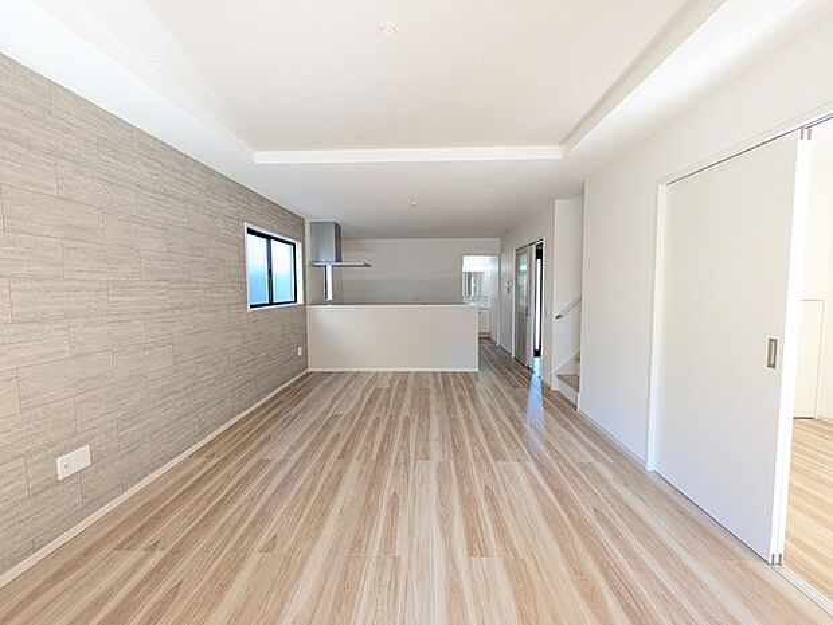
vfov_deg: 85.7
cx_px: 416
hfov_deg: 102.1
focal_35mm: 14
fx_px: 337
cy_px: 312
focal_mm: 1.83
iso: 152
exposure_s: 1/50
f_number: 2.2
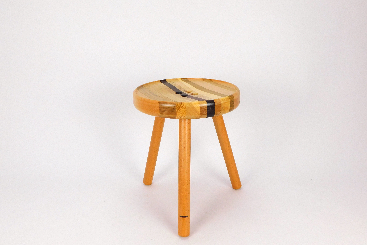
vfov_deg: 41.1
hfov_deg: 58.7
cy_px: 122
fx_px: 326
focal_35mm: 32
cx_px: 186
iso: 125
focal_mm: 5.3
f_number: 3.2
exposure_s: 1/200
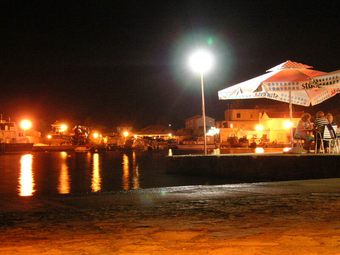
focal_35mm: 61
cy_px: 128
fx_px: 599
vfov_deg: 24.0
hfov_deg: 31.7
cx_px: 170
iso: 160
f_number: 3.9
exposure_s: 4
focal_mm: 10.2
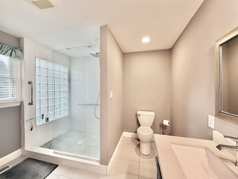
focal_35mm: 14
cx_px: 119
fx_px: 96
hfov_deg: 102.1
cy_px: 90
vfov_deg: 85.7
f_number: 2.2
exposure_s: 1/120
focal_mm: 2.22
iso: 320
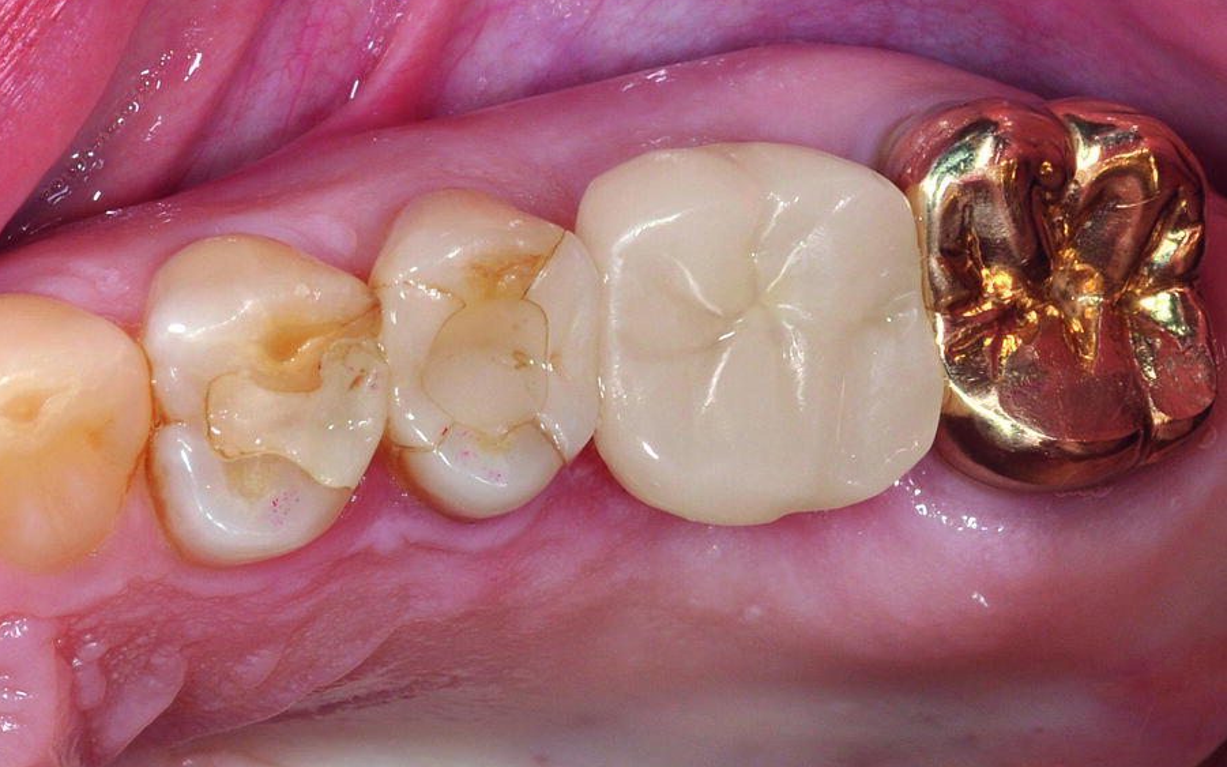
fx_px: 3076
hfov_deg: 22.6
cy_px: 371
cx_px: 612
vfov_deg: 14.2
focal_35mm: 92
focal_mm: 60
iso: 200
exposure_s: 1/125
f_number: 22
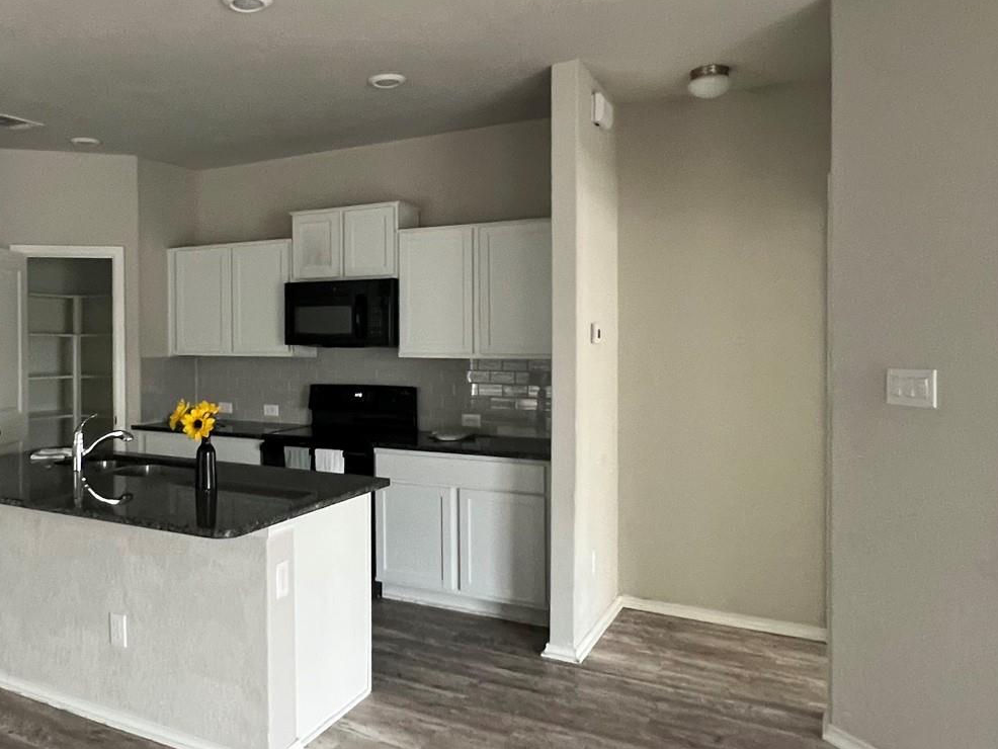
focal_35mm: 27
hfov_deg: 62.9
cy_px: 345
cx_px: 300
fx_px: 779
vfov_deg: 51.3
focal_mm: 1.57
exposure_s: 1/60
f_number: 1.8
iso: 500
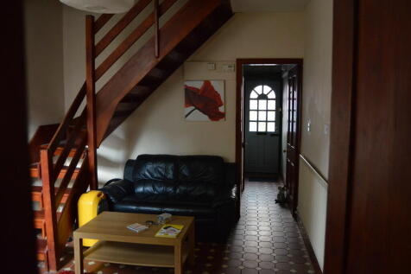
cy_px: 137
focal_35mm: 27
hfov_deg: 67.4
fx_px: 308
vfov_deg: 47.9
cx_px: 206
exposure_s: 1/60
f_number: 3.5
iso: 1250
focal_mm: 18
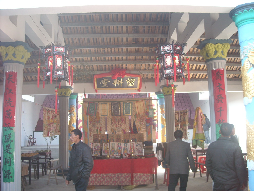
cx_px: 127
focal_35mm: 35
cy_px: 96
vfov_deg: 40.7
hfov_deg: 52.6
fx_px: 257
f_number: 2.8
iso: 84
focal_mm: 5.7
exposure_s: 1/60
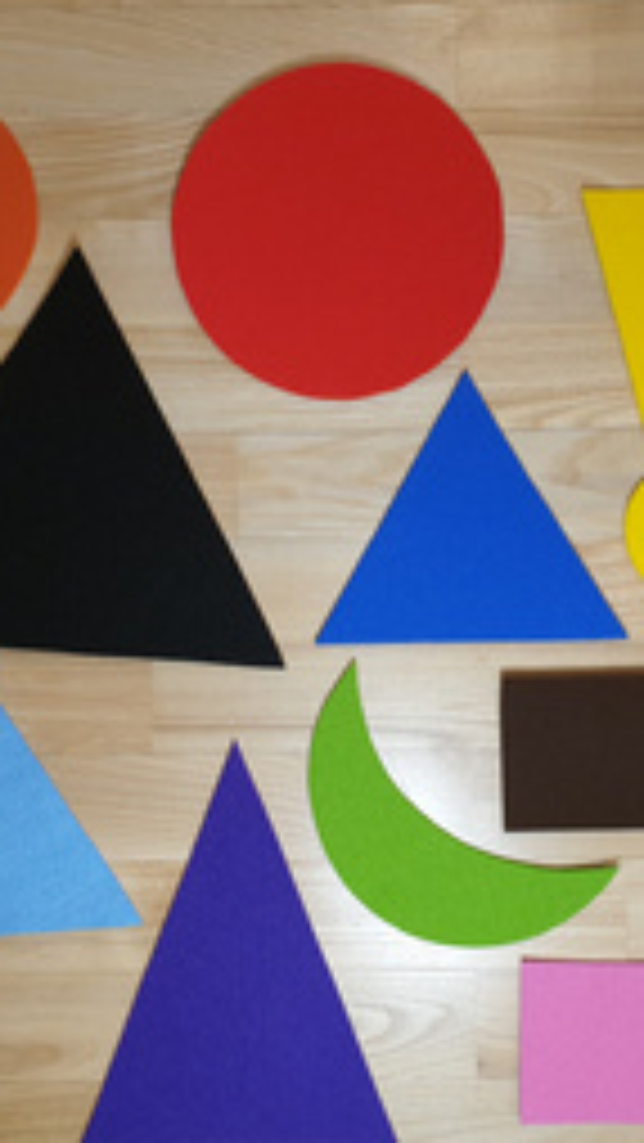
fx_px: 1183
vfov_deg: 51.6
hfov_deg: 30.4
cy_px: 583
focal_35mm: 39
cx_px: 365
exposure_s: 1/50
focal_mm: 4.3
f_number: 2.4
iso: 100
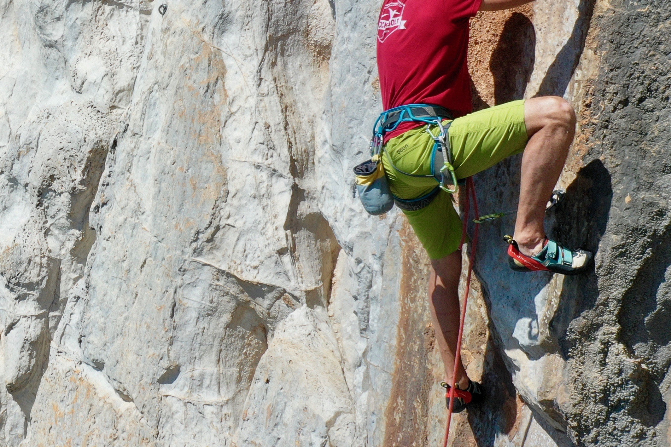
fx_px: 1342
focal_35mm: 72
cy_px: 58
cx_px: -107
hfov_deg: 25.5
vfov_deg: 18.7
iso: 100
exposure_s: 1/500
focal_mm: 10.26
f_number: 6.3
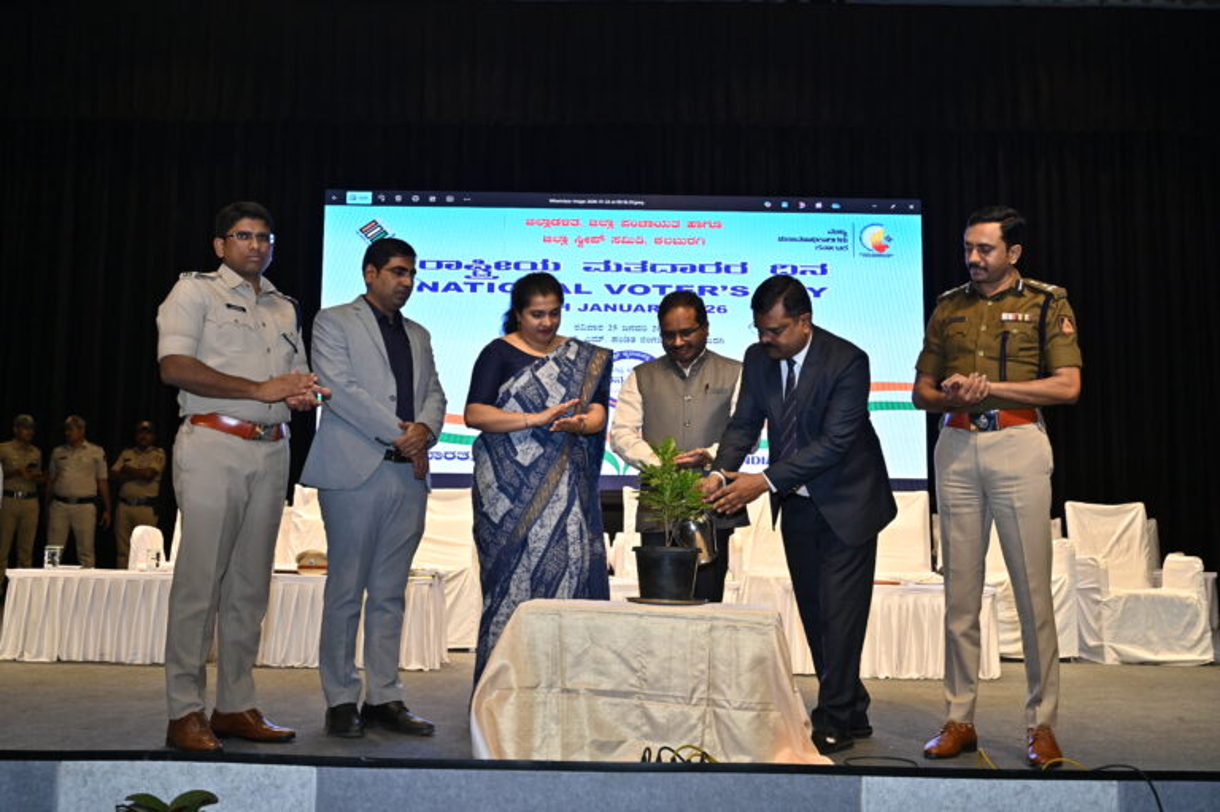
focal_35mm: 36
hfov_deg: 53.2
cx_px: 610
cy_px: 406
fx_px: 1219
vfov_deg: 36.8
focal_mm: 36
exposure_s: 1/125
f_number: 8
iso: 640
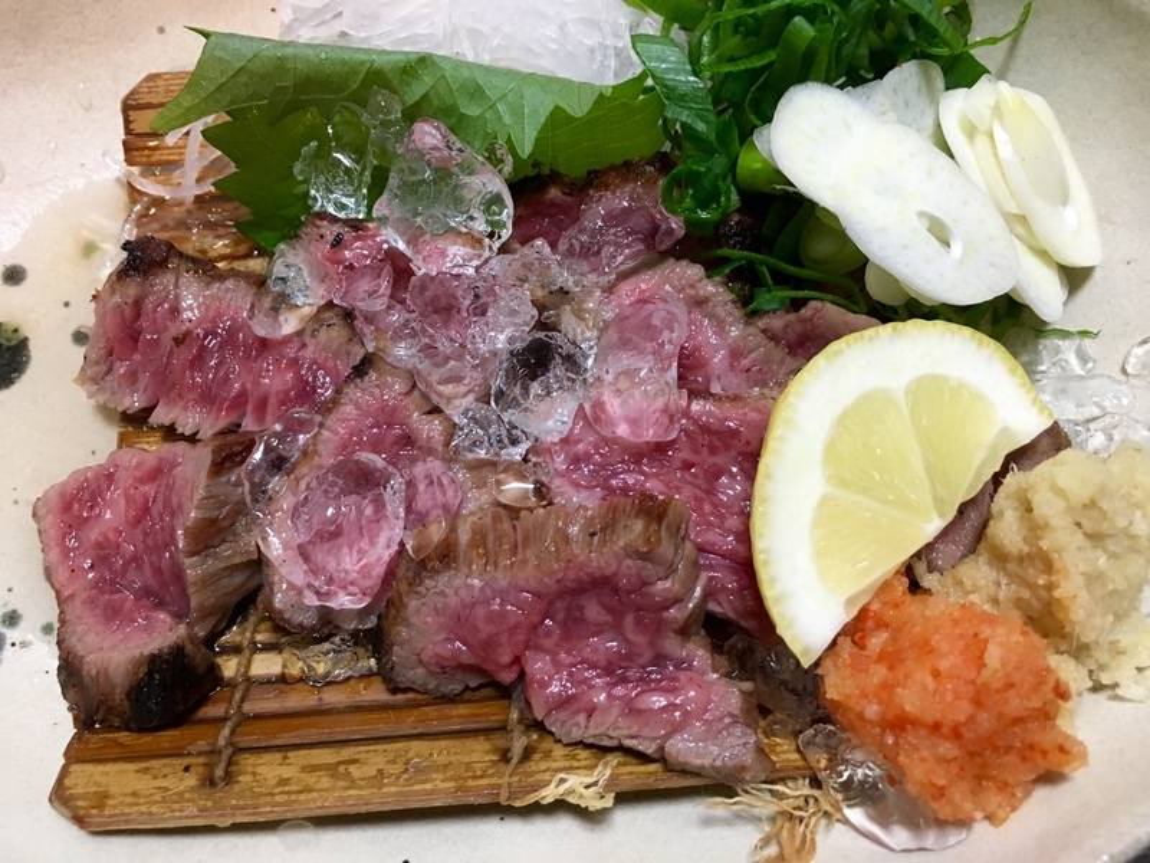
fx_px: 963
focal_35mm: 29
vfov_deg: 48.2
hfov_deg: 61.7
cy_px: 432
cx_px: 575
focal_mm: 4.15
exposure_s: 1/30
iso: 160
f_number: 2.2
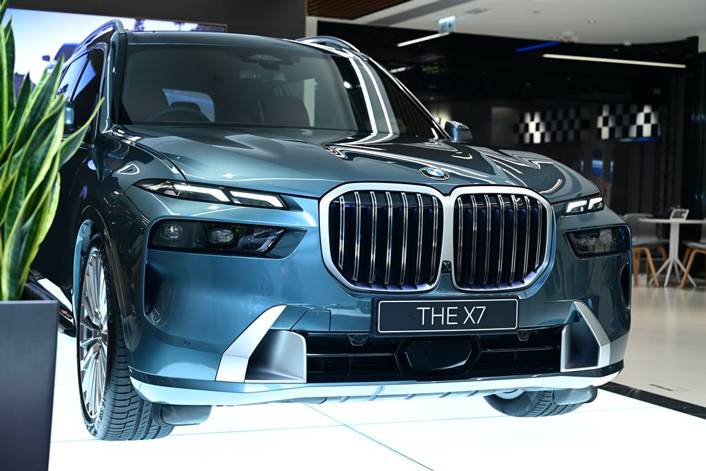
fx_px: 1118
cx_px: 353
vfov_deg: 23.8
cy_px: 236
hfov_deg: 35.0
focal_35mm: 57
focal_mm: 57
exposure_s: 1/100
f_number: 4.5
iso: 800
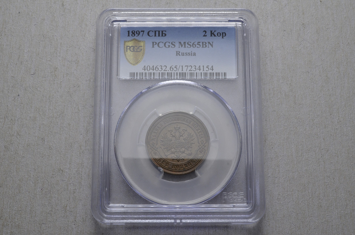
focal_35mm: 51
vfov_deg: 26.4
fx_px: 502
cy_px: 118
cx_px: 178
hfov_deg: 39.0
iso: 400
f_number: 14
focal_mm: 34
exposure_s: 1/250
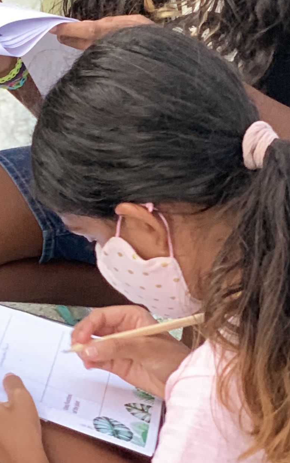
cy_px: -152
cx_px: -221
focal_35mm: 180
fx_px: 2276
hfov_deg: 7.1
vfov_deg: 11.3
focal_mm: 6
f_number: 2.4
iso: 125
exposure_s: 1/66
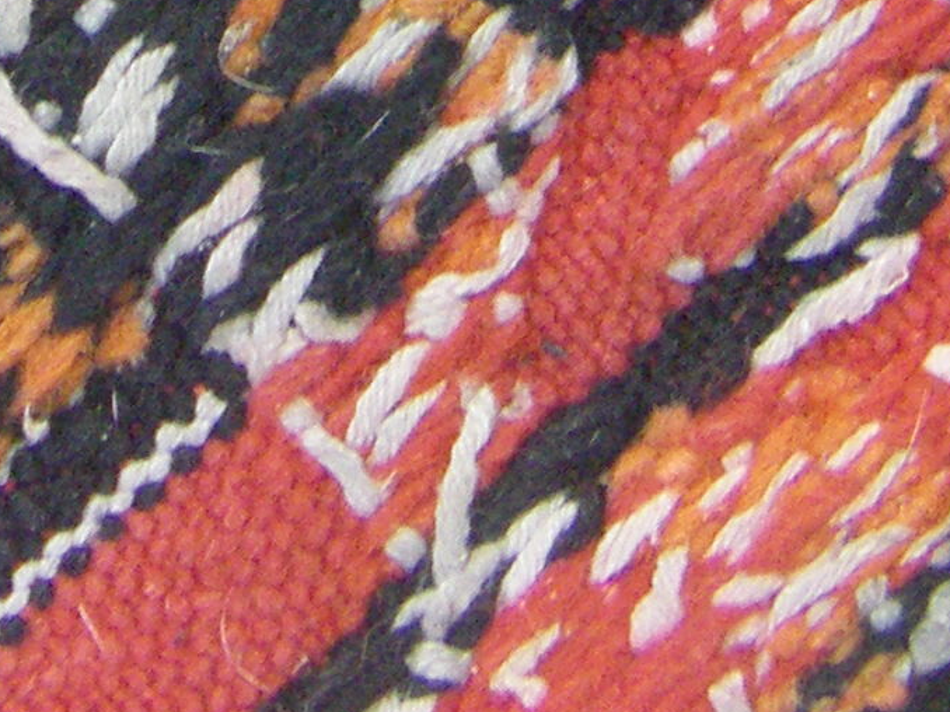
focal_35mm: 183
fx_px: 5020
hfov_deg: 10.8
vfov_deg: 7.8
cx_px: 366
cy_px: -694
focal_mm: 6.3
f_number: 3.5
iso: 500
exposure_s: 1/100
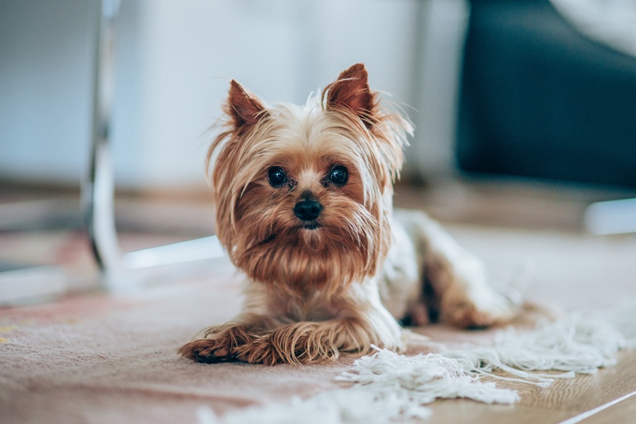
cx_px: 318
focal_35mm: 85
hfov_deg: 23.9
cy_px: 212
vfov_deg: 16.1
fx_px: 1502
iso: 1600
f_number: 1.7
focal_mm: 85
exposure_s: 1/200
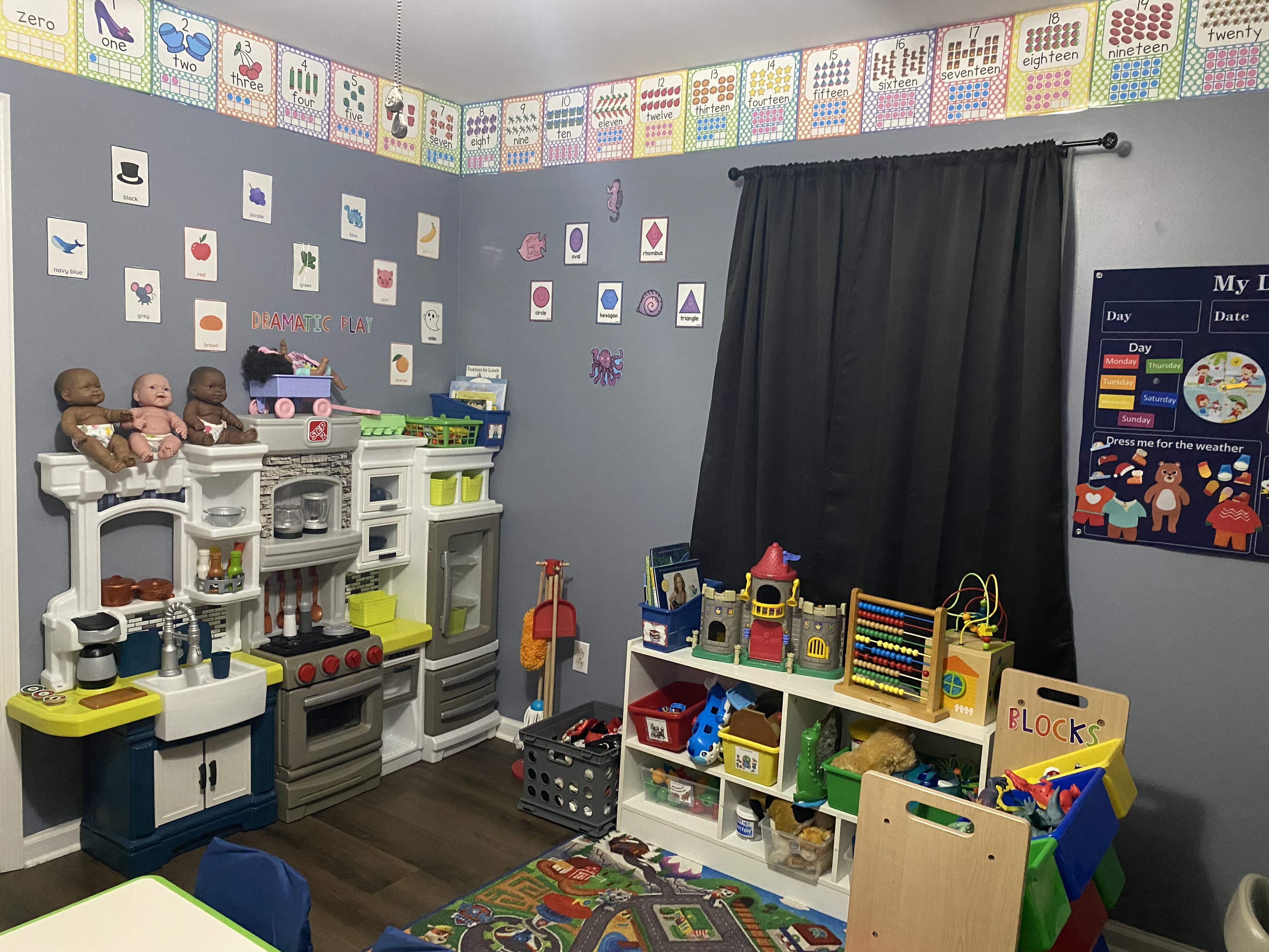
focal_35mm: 26
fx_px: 953
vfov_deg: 53.1
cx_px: 634
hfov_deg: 67.3
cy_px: 476
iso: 640
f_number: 1.8
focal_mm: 4.25
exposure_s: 1/30
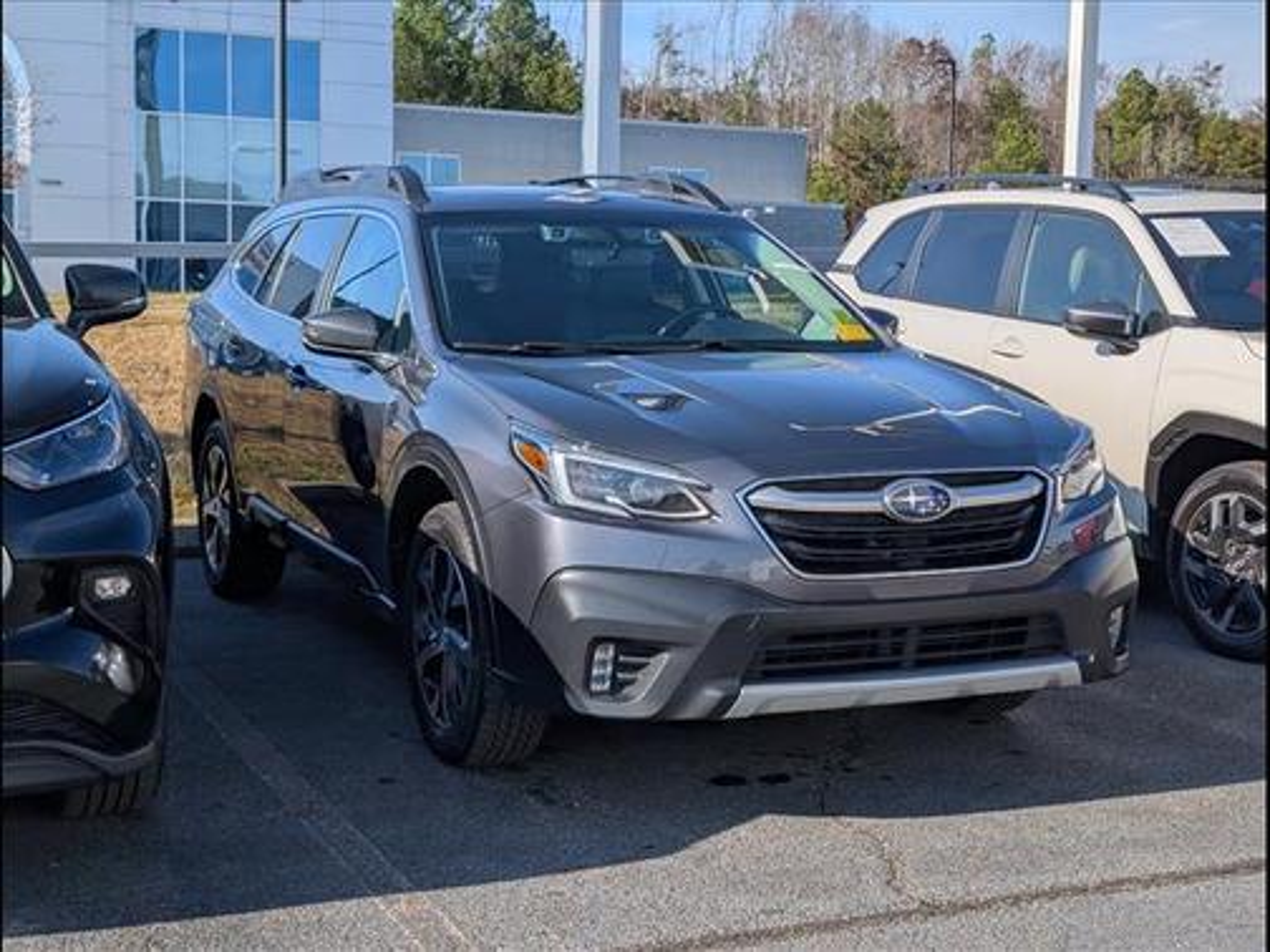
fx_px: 1798
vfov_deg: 29.7
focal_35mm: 49
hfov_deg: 38.9
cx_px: 635
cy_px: 476
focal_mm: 6.9
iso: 22
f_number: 1.68
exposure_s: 1/1667
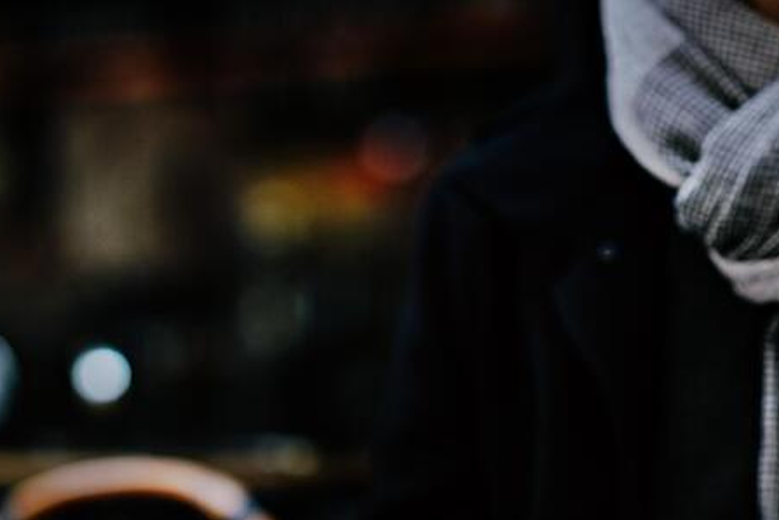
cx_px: 208
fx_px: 3570
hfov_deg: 12.4
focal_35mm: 165
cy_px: 503
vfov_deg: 8.3
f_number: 2.2
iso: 250
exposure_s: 1/640
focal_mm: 85
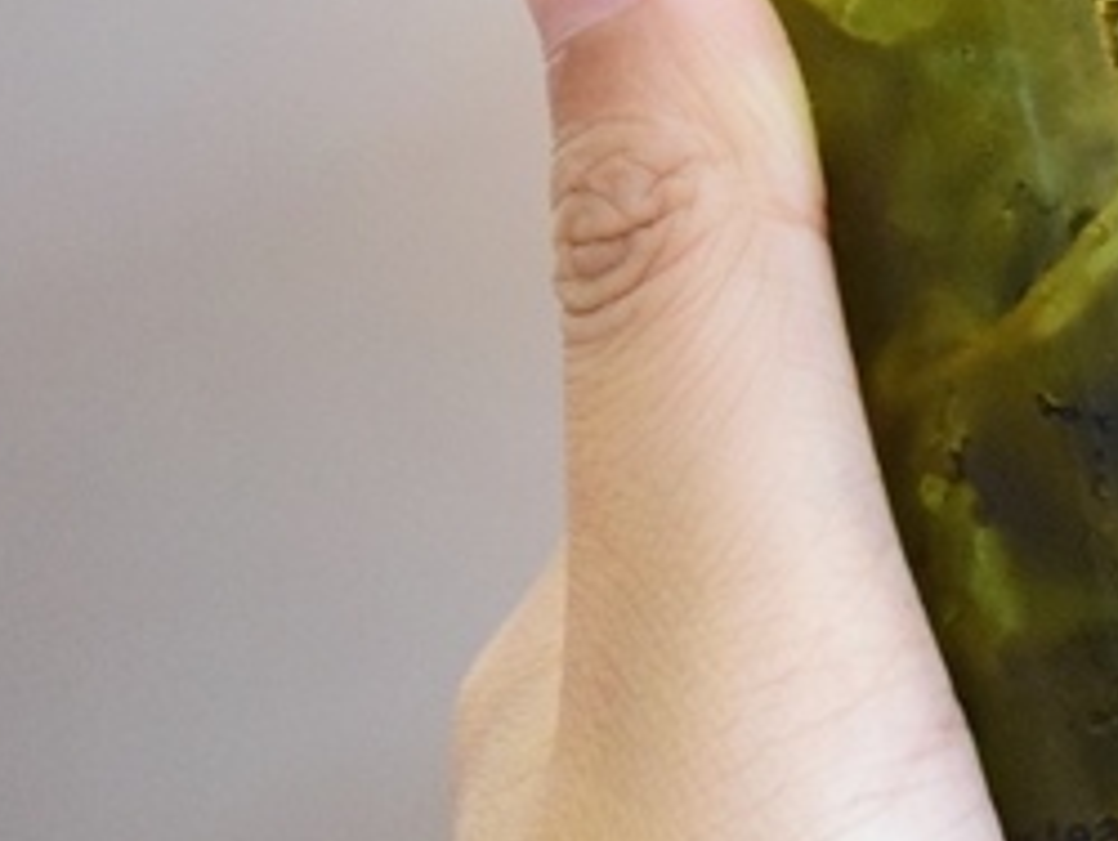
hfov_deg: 10.0
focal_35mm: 196
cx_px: 1091
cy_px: -123
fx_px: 6336
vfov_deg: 7.5
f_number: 7.1
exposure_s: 1/125
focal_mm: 34
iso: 4000
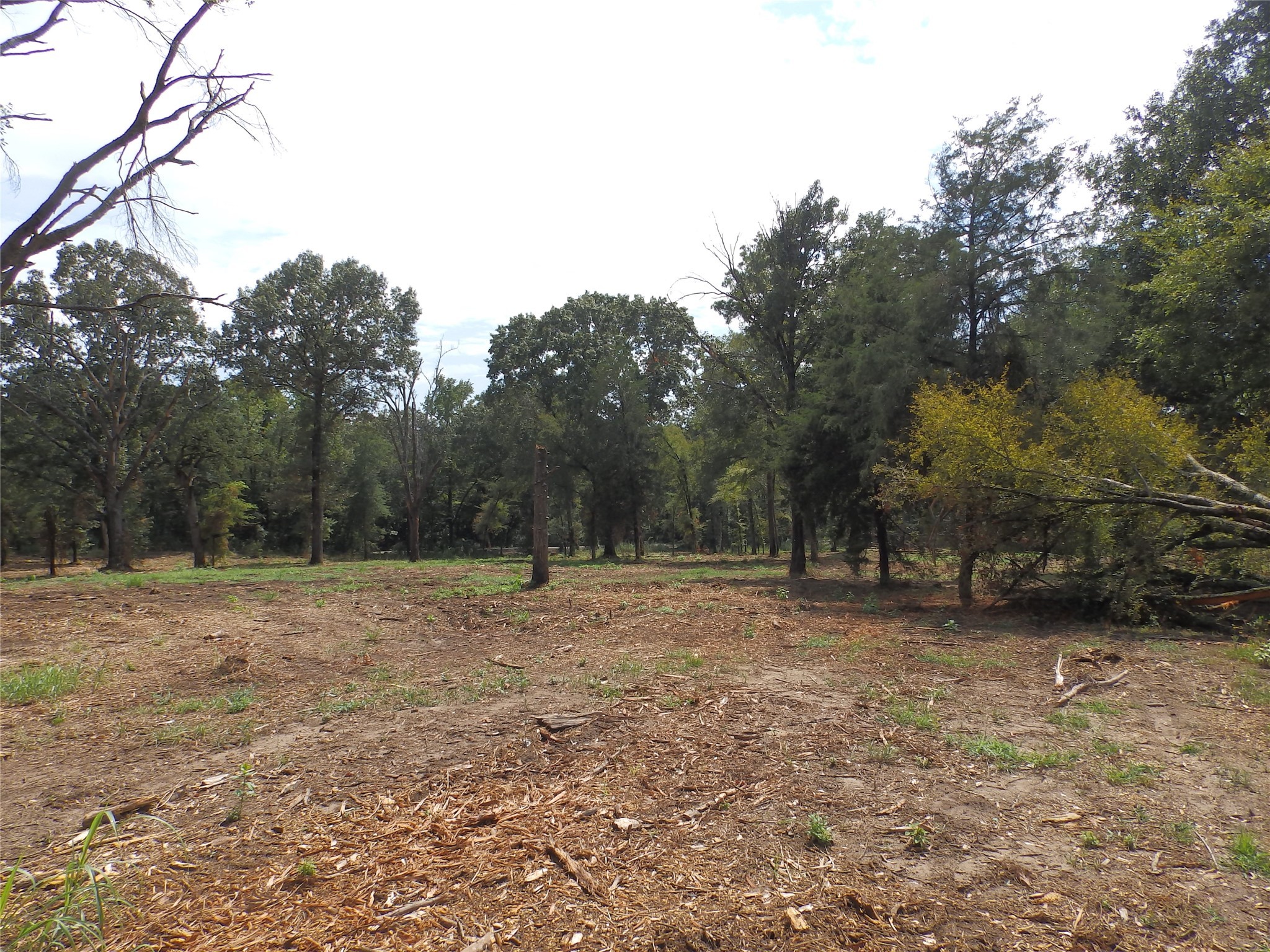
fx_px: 807
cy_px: 476
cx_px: 635
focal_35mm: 22
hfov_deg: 76.4
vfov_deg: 61.1
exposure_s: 1/640
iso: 80
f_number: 4.5
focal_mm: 4
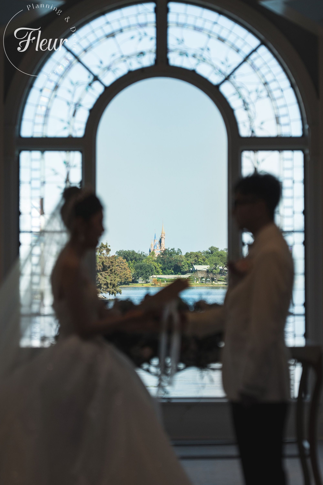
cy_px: 242
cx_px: 162
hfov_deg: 13.0
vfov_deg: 19.5
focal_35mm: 105
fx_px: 1413
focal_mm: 70
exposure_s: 1/2000
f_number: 2
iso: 200
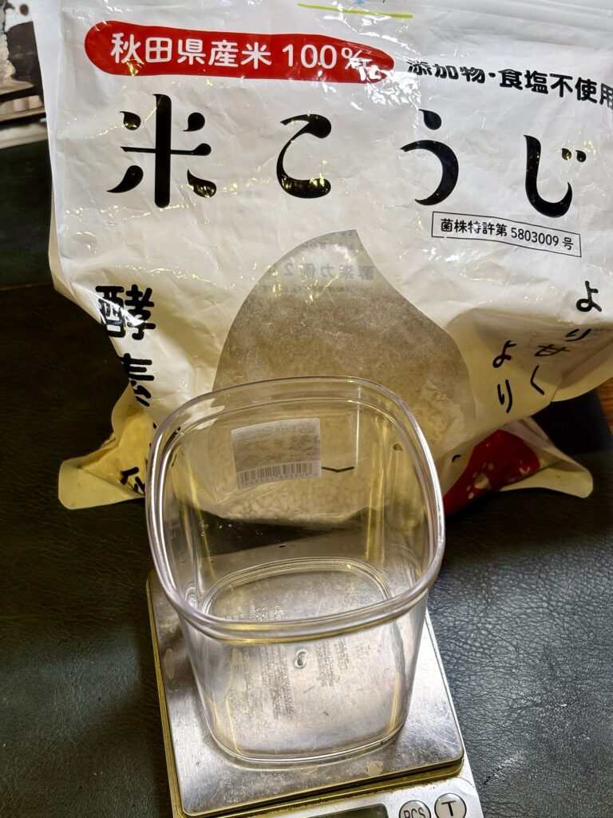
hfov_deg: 28.0
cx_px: 306
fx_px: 1228
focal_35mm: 52
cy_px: 409
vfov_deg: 36.8
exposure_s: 1/121
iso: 40
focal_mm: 5.96
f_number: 1.6
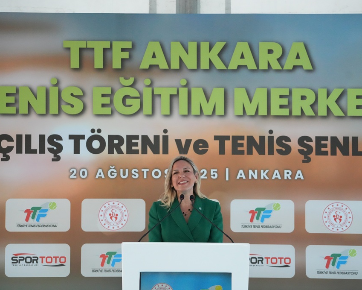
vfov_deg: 10.0
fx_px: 1660
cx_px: 188
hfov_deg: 12.4
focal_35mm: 155
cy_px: 145
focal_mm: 137
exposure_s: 1/3200
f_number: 4
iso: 8000
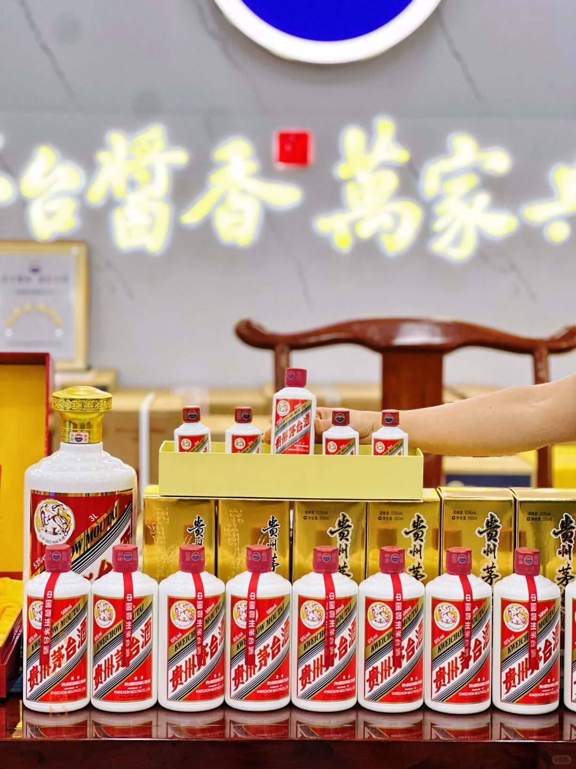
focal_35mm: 77
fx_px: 1708
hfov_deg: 19.1
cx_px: 288
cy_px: 384
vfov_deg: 25.3
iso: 160
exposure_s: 1/33
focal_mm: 9
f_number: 2.8
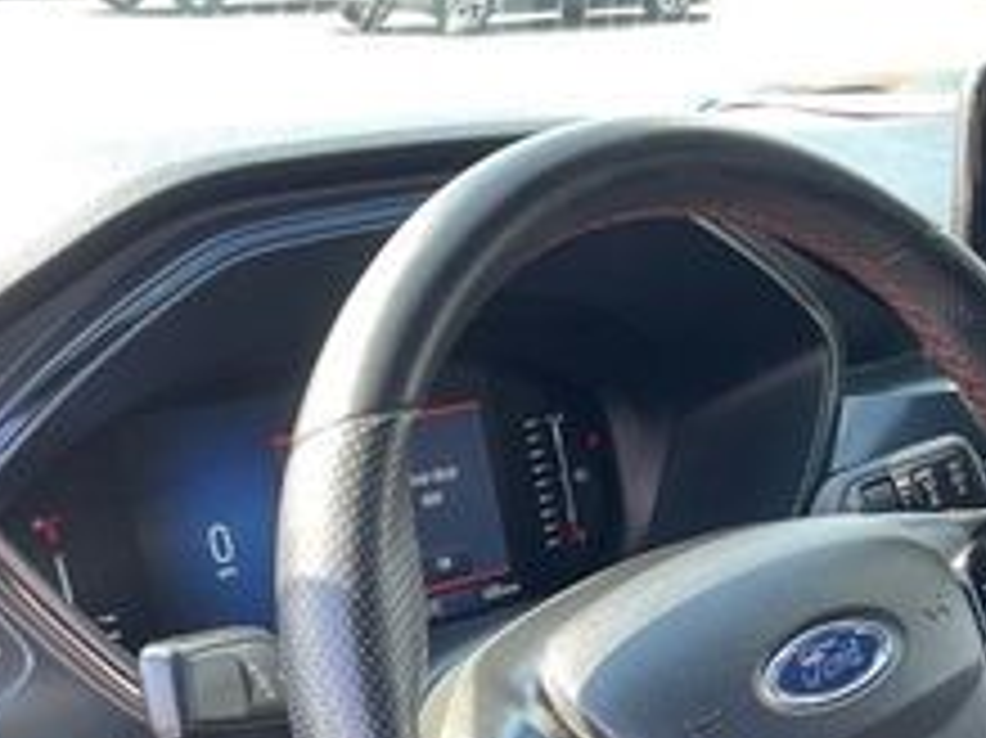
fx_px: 2164
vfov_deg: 18.4
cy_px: 882
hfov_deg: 25.0
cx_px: 864
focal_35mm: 76
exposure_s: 1/121
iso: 80
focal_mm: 4.2
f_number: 1.6
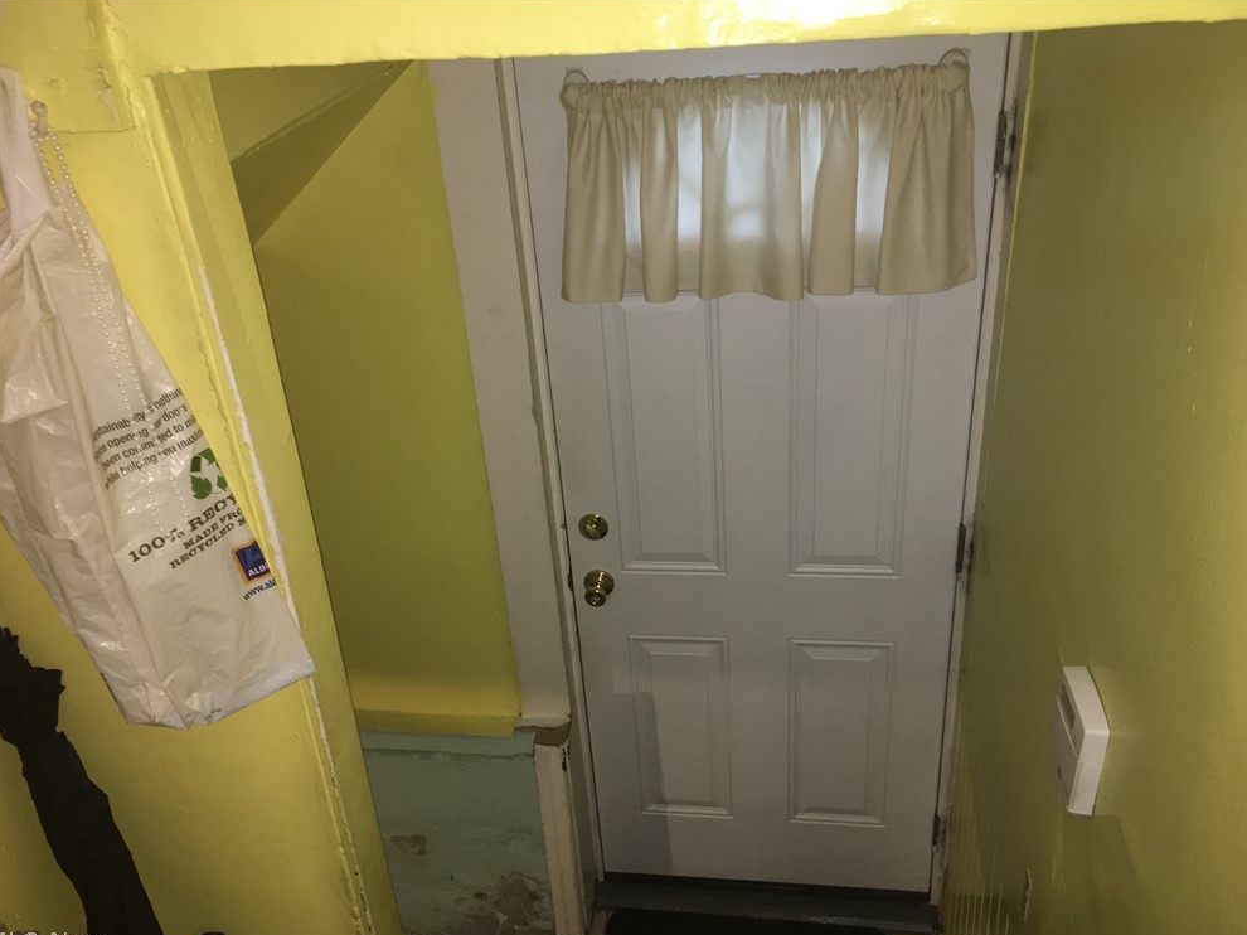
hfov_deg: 60.0
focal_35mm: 30
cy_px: 480
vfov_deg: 46.8
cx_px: 622
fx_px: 1080
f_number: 2.2
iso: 80
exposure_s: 1/16
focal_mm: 4.15
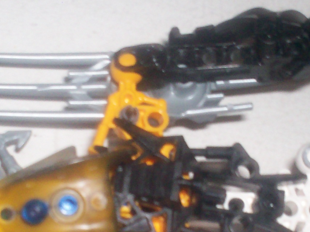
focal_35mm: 108
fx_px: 967
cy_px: 214
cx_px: 125
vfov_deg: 13.6
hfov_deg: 18.2
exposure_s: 1/15
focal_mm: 6
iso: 140
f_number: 4.5
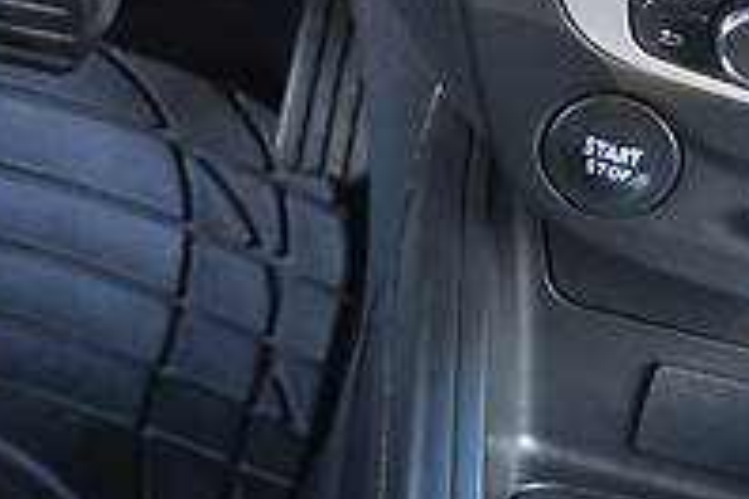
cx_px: 798
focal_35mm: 109
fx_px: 2268
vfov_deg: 11.4
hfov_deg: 18.1
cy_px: 981
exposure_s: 1/60
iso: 500
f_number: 4
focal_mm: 18
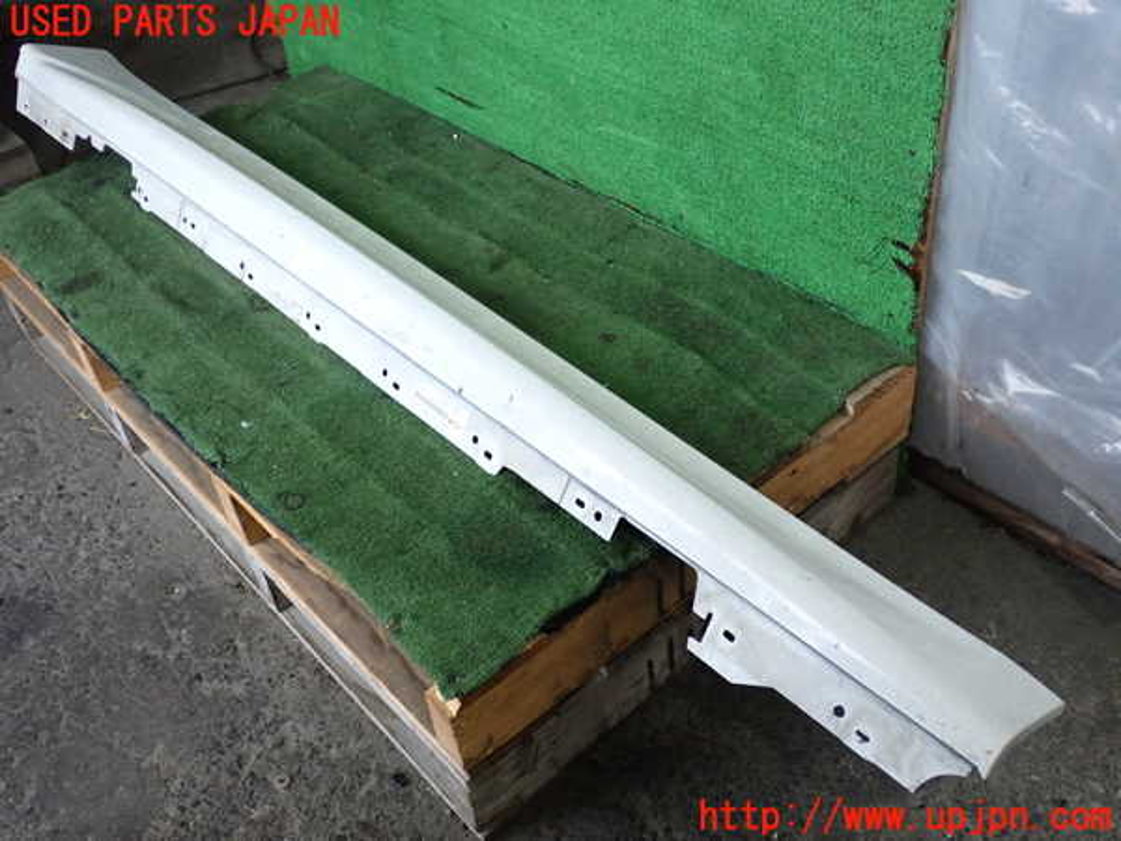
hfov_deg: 51.4
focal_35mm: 36
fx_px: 1166
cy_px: 420
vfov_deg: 39.7
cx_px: 560
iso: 400
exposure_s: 1/125
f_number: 2.5
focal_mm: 6.37
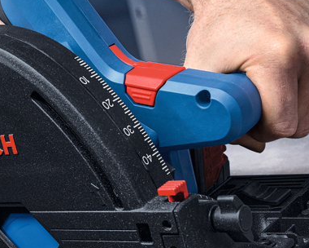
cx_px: 36
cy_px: 202
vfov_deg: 13.6
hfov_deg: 16.8
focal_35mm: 113
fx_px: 1032
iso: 800
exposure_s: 1/125
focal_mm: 30.5
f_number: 5.6
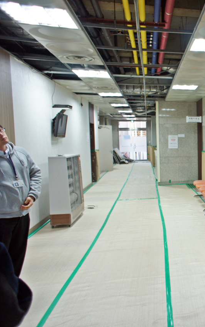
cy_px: 164
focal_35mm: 37
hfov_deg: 29.5
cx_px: 247
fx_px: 331
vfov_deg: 52.7
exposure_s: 1/30
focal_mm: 16
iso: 200
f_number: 3.2
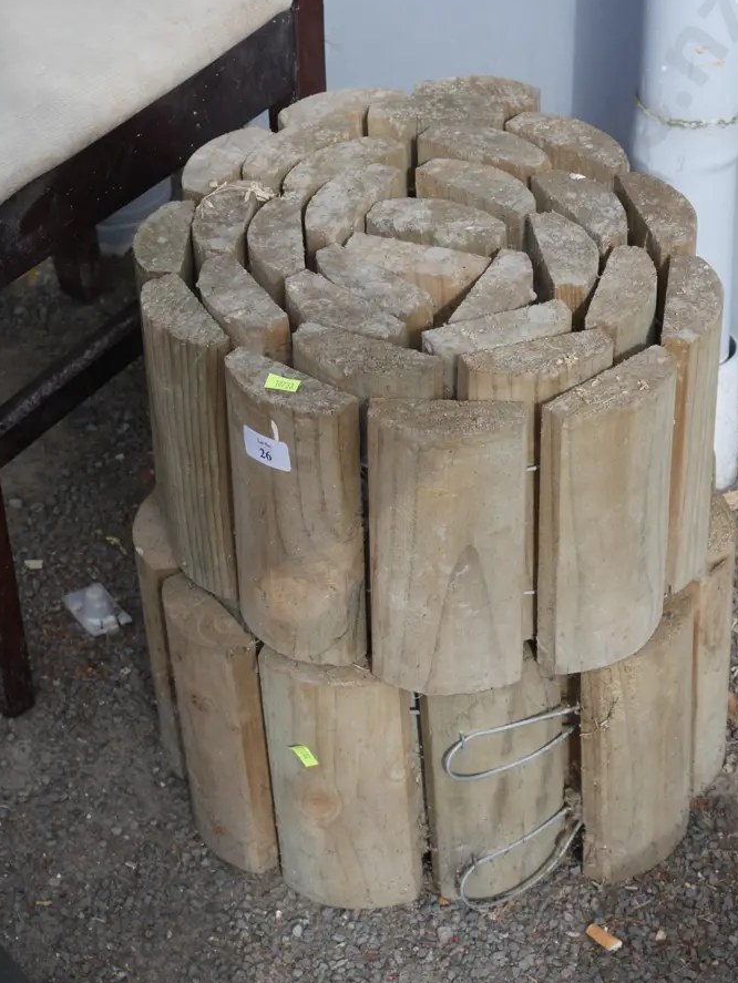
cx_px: 398
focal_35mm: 90
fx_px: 2557
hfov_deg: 16.4
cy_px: 449
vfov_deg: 21.8
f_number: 8
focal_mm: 39
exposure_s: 1/320
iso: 200
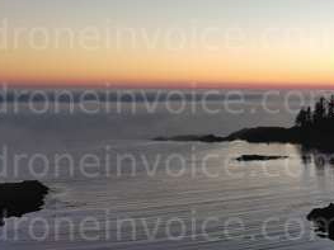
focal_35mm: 63
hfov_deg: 26.0
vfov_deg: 23.2
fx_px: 608
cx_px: 442
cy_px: 168
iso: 100
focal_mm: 6.67
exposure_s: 1/112
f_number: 1.9
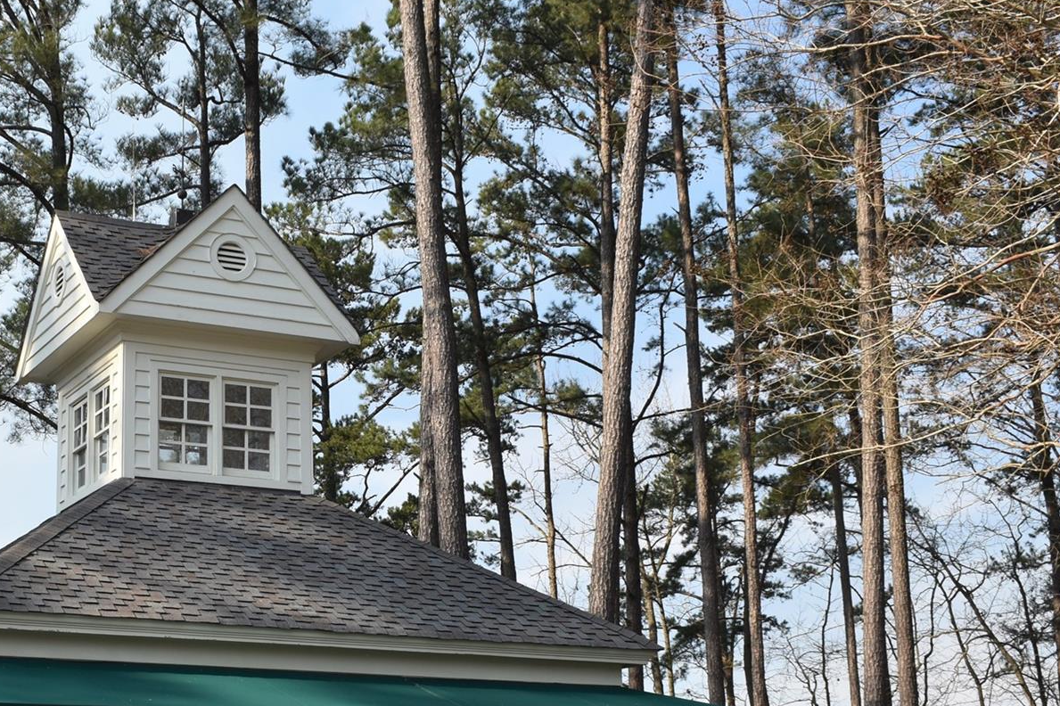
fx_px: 1825
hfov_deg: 31.6
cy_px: 544
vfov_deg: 21.7
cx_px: 231
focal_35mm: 62
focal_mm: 24
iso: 200
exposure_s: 1/320
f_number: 9
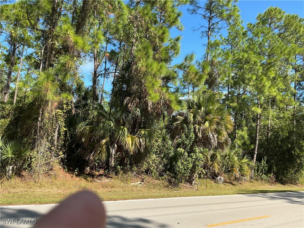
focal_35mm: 29
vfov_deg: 48.2
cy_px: 114
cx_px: 152
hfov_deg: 61.7
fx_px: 255
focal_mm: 3
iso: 25
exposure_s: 1/883
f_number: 1.8
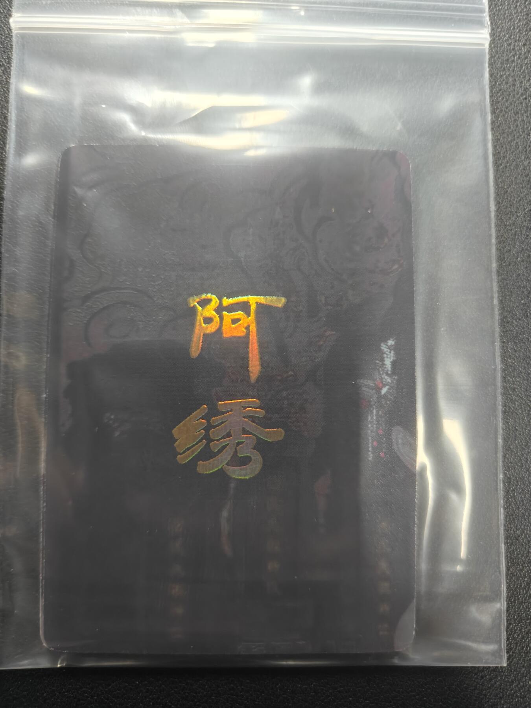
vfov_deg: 71.6
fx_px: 491
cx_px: 266
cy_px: 354
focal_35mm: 24
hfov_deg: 56.8
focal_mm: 5.59
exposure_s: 1/48
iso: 160
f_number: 1.8
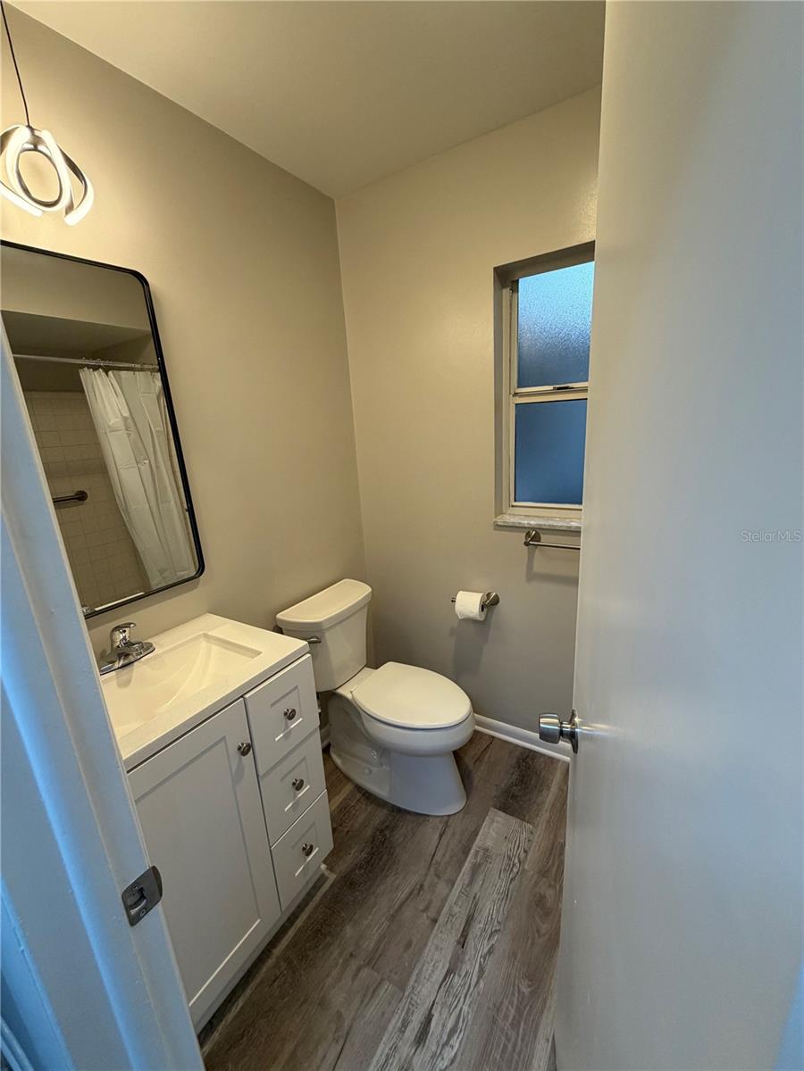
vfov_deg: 102.1
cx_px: 402
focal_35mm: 14
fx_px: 434
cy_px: 536
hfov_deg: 85.7
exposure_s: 1/120
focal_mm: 2.22
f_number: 2.2
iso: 200
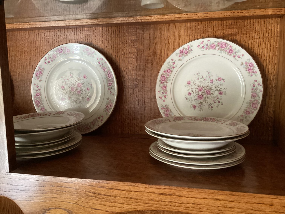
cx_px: 142
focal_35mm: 31
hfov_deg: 58.3
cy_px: 107
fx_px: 255
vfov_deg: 45.4
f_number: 2.4
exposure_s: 1/40
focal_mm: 3.3
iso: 400
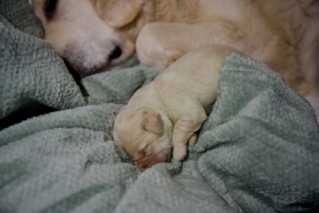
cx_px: 160
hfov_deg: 54.0
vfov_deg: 37.6
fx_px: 313
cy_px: 106
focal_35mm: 35
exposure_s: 1/4
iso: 100
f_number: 2.8
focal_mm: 35.3
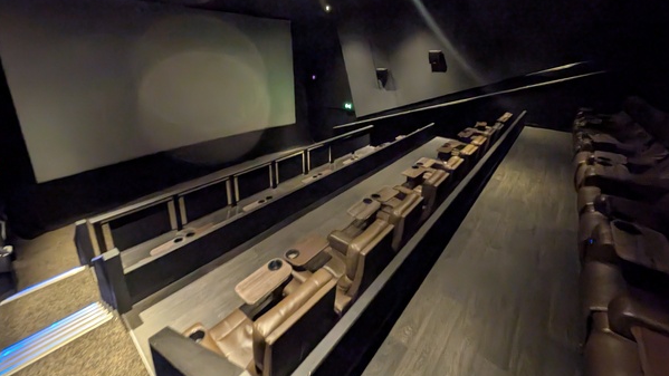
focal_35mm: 14
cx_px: 351
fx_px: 248
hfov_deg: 106.7
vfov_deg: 71.9
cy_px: 123
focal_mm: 2.23
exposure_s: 1/2.56
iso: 1581
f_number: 1.95
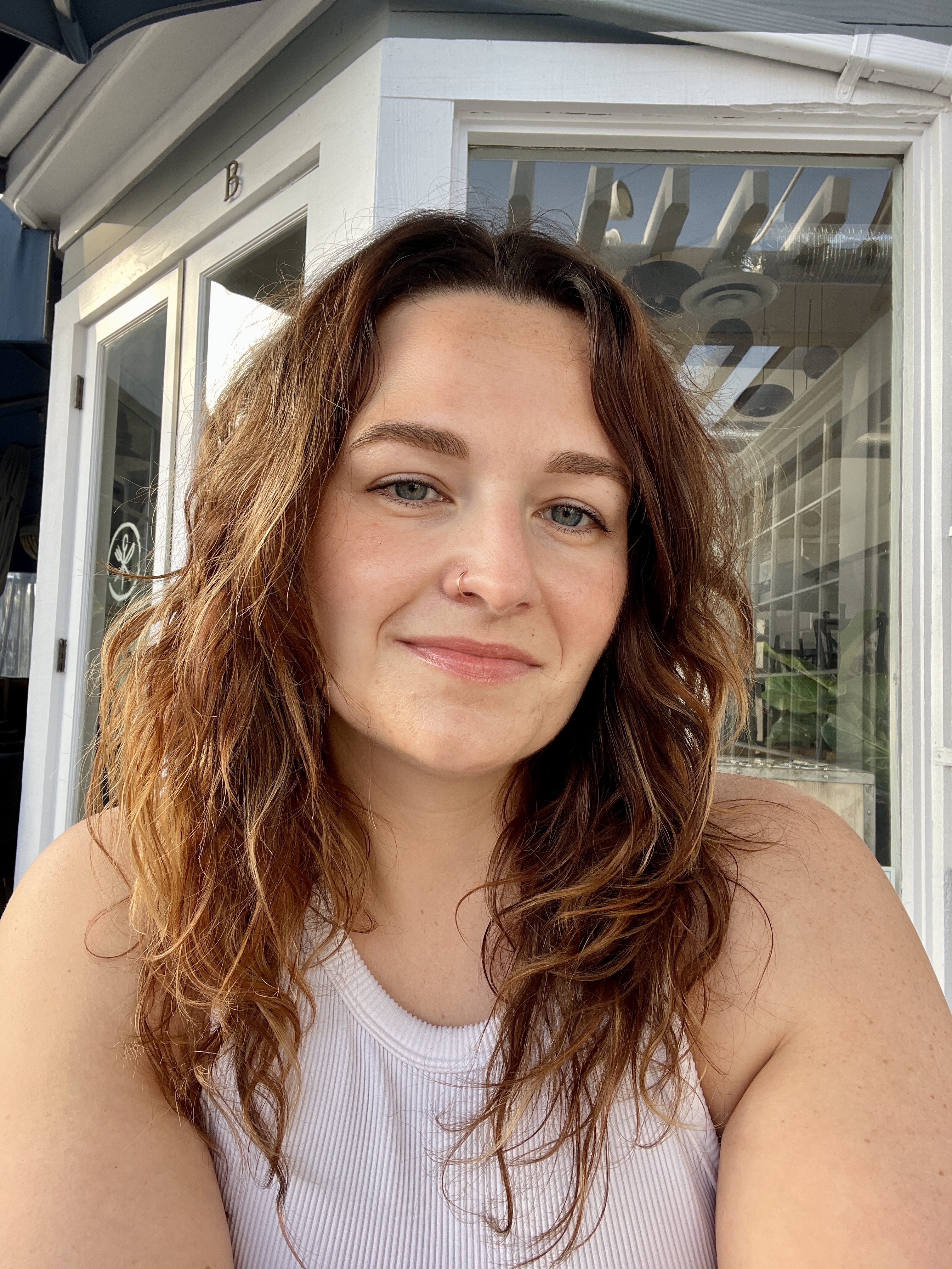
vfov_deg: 73.9
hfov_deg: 58.9
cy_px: 634
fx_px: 843
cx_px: 476
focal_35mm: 23
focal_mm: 2.71
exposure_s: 1/121
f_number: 2.2
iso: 32
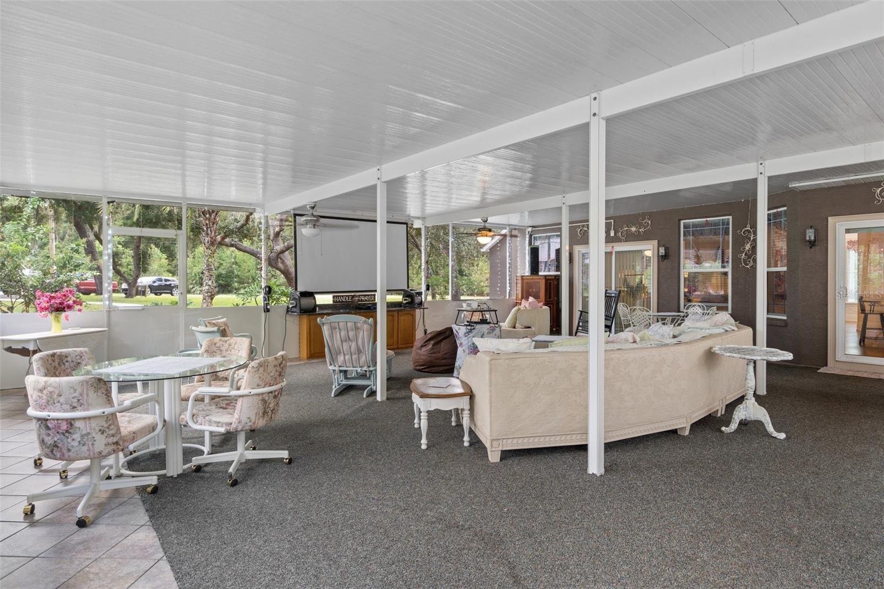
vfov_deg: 67.4
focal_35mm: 18
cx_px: 442
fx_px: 442
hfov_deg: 90.0
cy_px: 294
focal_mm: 18
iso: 320
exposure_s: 1/1.67
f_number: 8
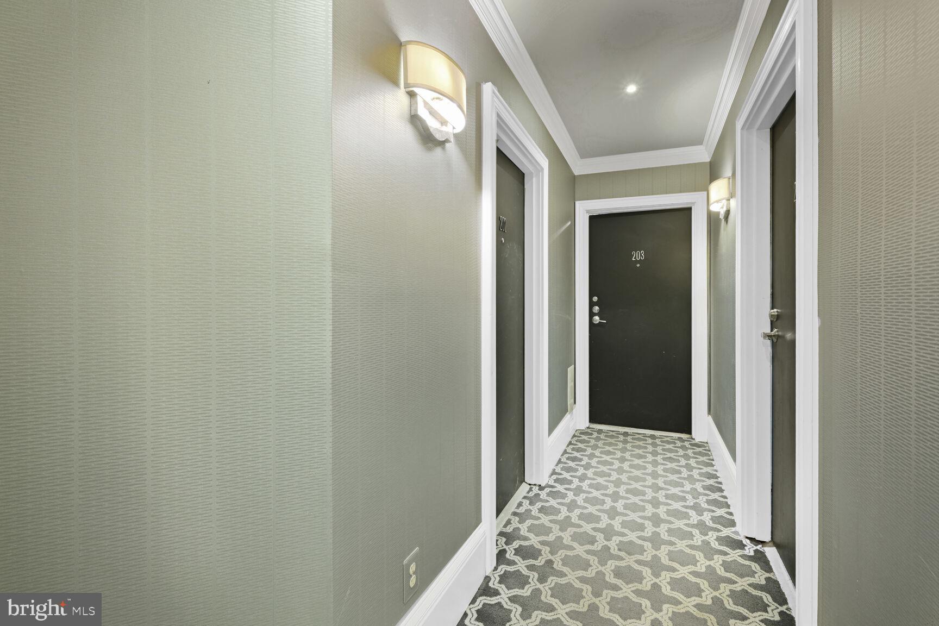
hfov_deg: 95.0
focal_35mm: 16
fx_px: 430
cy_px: 313
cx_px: 470
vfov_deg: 72.1
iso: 200
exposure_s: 8
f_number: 9
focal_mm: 16.5
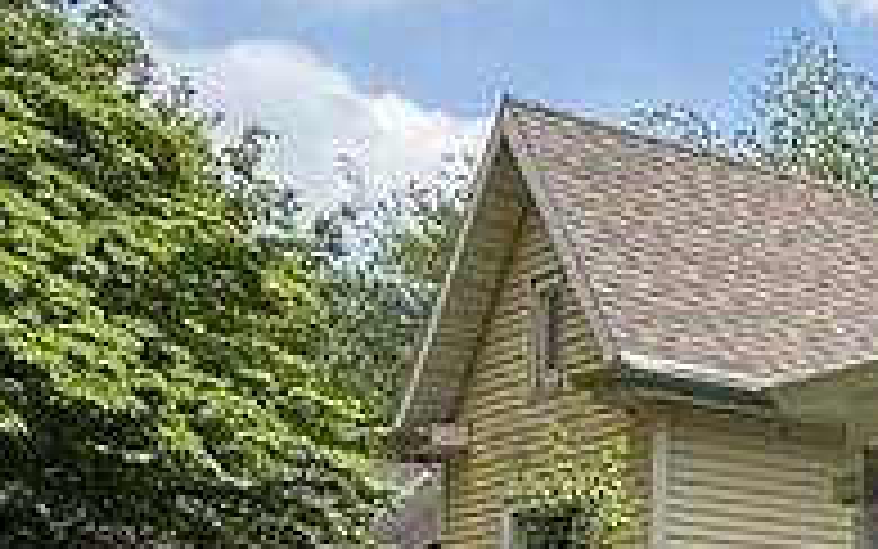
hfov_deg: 17.0
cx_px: 1882
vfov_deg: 15.8
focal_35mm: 78
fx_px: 1867
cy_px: 747
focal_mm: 2.22
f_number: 2.2
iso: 64
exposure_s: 1/1431
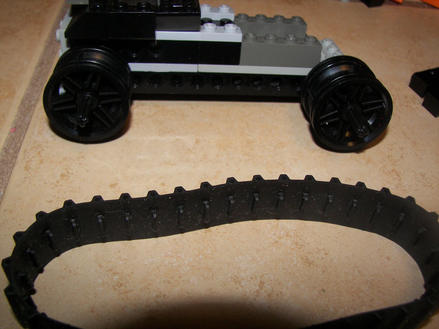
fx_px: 457
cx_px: 220
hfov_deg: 51.4
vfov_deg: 39.7
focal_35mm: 36
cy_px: 164
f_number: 2.8
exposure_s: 1/30
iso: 100
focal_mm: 6
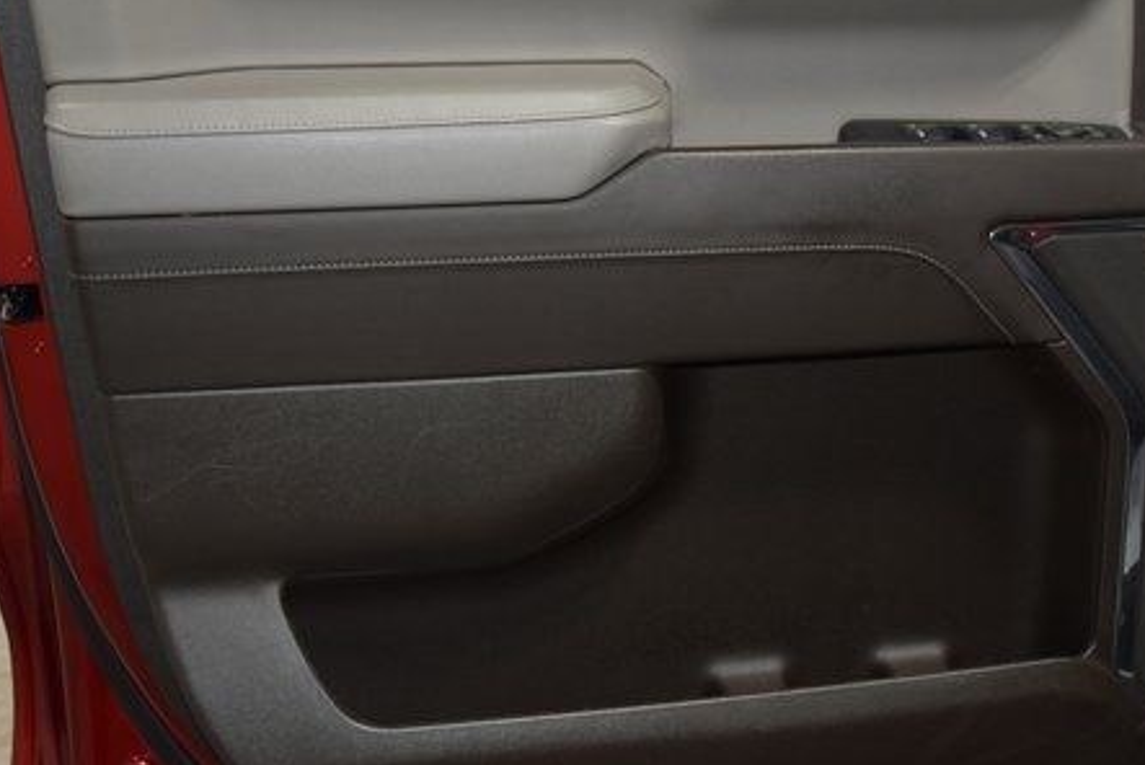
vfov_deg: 26.0
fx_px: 1655
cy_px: 288
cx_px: 770
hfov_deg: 37.7
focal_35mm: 52
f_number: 4
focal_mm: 24
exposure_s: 1/60
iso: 800
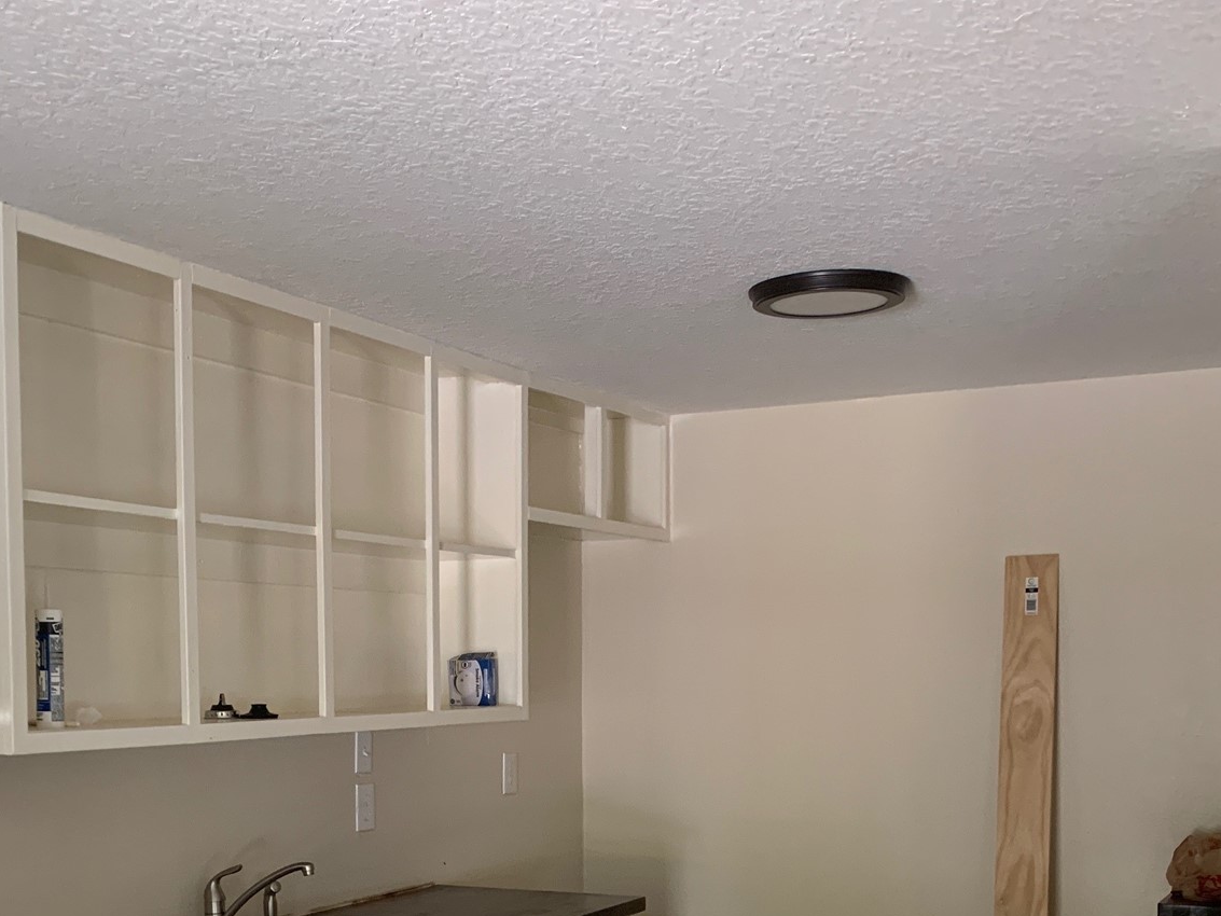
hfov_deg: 40.3
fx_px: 1658
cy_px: 775
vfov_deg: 29.9
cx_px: 515
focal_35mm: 47
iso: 160
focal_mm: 4.25
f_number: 1.8
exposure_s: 1/60
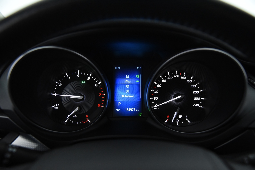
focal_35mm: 34
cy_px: 85
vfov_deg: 38.9
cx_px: 128
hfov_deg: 55.8
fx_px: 241
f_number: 4
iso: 4000
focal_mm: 34
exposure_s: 1/50
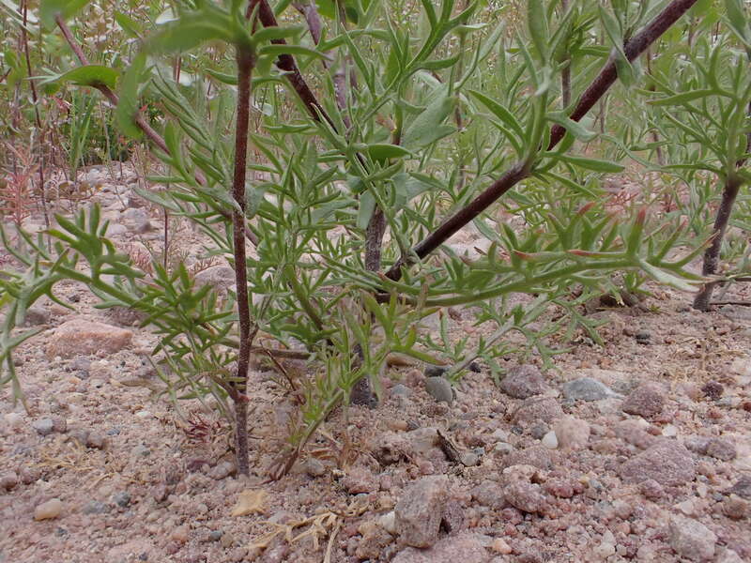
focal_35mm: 30
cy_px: 282
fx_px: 651
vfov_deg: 46.8
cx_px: 376
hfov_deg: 60.0
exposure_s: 1/400
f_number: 3.2
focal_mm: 5.4
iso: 100
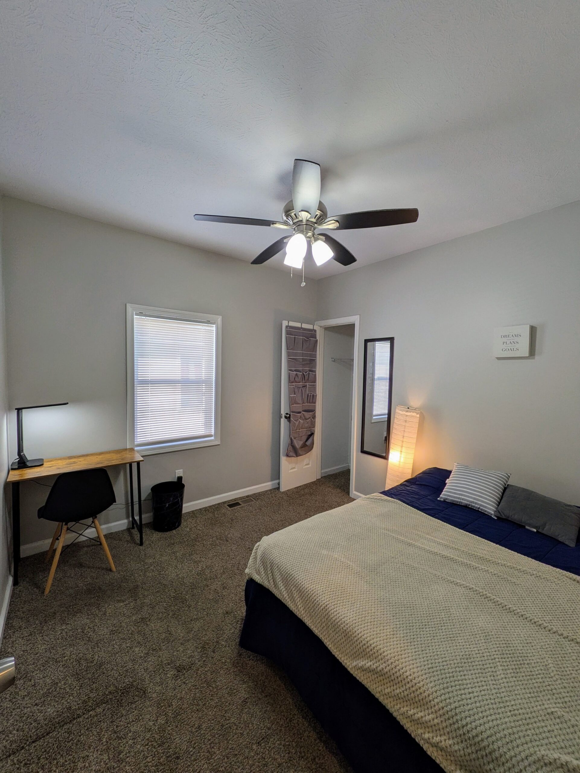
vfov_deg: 102.0
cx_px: 290
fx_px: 313
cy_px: 386
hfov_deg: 85.7
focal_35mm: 14
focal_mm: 1.83
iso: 64
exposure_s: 1/120
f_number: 2.2
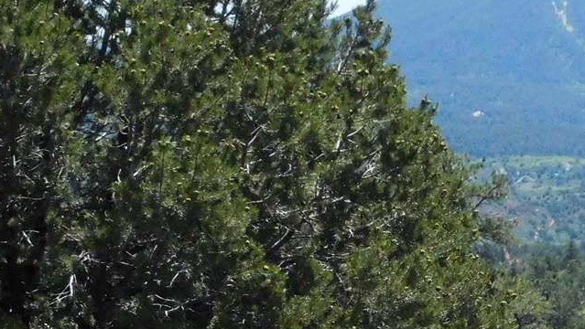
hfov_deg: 8.0
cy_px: 297
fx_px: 4190
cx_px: 545
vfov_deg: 4.5
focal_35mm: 270
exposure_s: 1/800
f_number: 9.2
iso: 800
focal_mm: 17.6
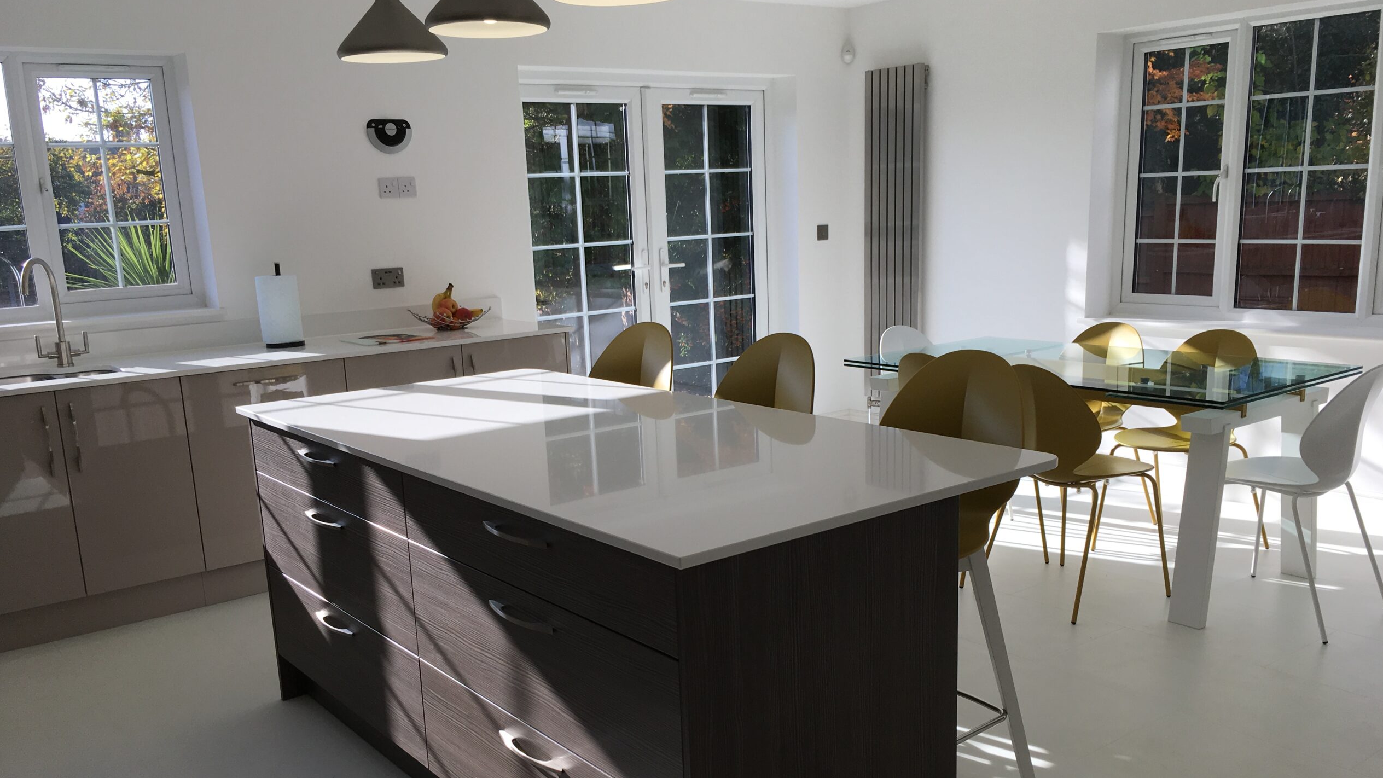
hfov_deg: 61.0
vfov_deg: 36.5
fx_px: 1173
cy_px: 477
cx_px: 691
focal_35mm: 32
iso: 25
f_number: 2.2
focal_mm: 4.15
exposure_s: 1/557
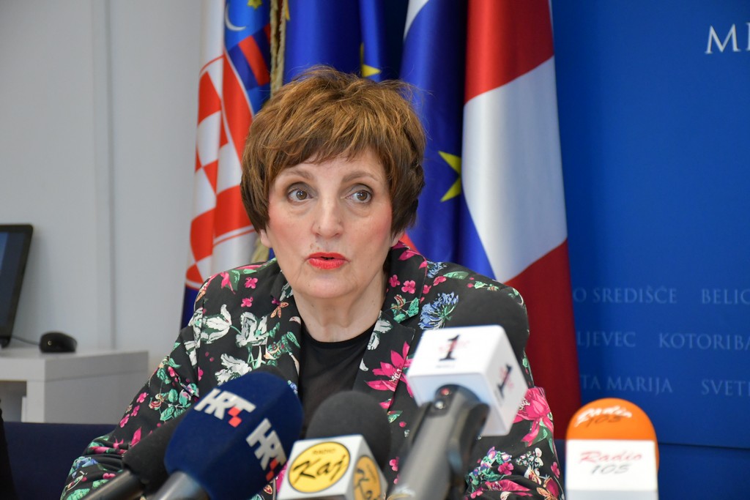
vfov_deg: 13.8
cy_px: 250
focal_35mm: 99
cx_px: 375
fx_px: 2063
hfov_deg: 20.6
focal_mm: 66
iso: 3200
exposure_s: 1/250
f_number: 5
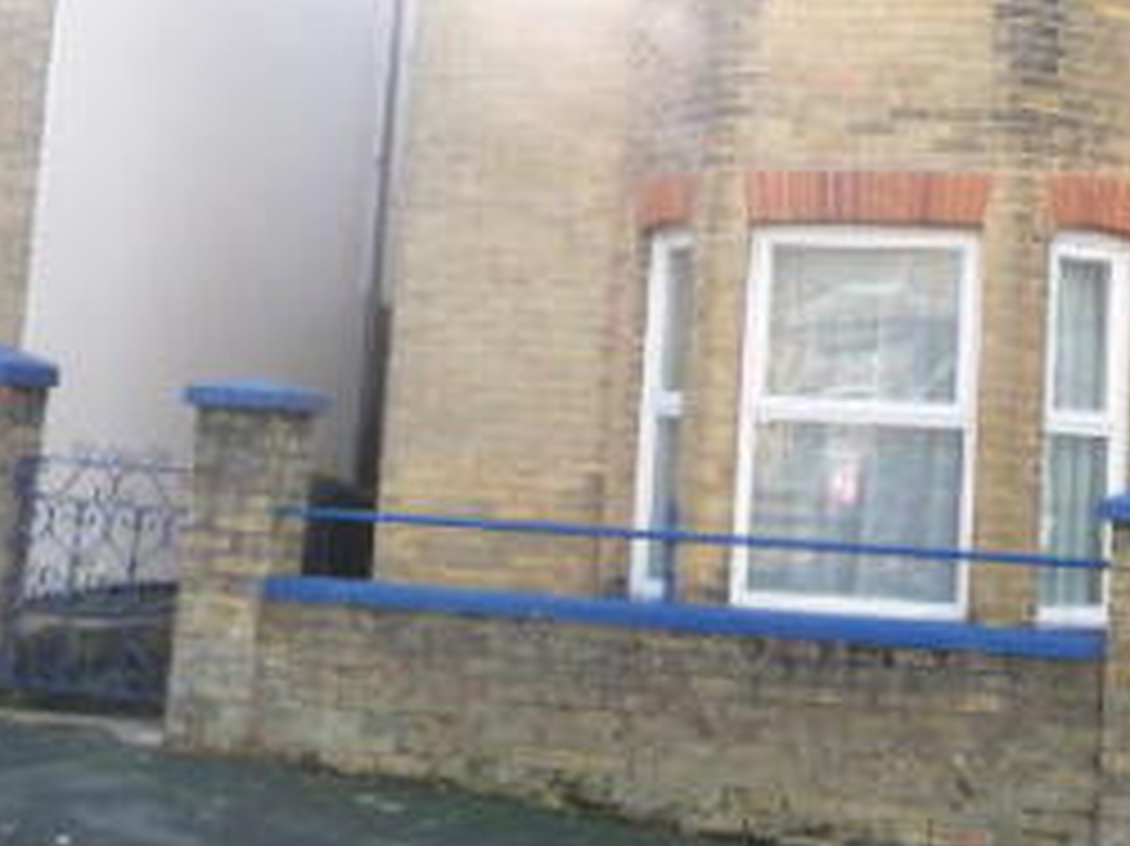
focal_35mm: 65
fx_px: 2121
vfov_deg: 22.3
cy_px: 182
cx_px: 858
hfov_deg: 29.3
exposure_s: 1/160
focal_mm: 4.7
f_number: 3.3
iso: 100
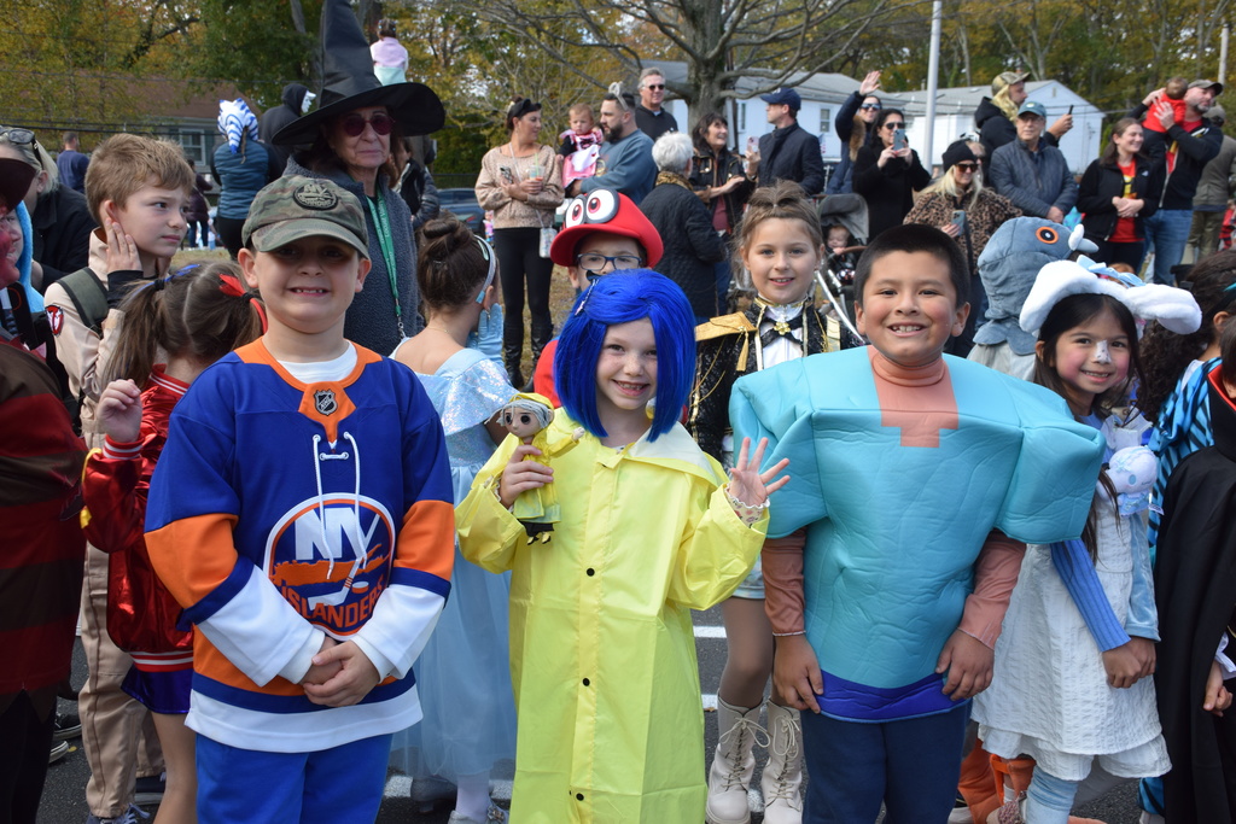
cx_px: 618
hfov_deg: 49.5
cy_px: 412
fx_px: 1339
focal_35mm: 39
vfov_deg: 34.2
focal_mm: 26
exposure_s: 1/250
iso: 280
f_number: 8
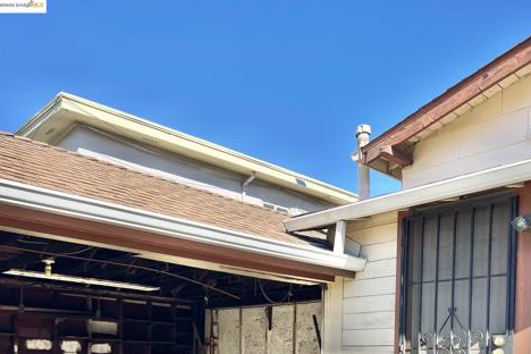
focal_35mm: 37
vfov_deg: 32.8
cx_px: 269
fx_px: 546
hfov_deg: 51.9
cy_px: 360
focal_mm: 5.7
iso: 50
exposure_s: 1/3704
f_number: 1.5
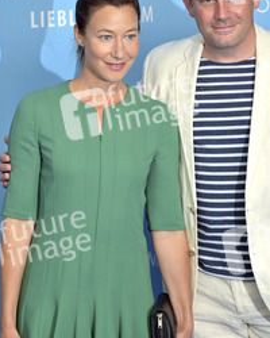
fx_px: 1049
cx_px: 169
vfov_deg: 18.3
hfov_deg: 14.7
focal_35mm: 105
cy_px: 176
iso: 160
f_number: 4
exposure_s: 1/200
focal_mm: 70
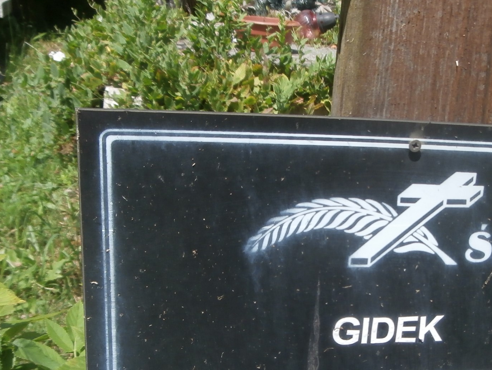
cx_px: 336
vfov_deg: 27.8
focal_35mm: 52
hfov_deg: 36.4
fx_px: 739
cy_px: 263
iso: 100
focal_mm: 4.2
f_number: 3
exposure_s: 1/800
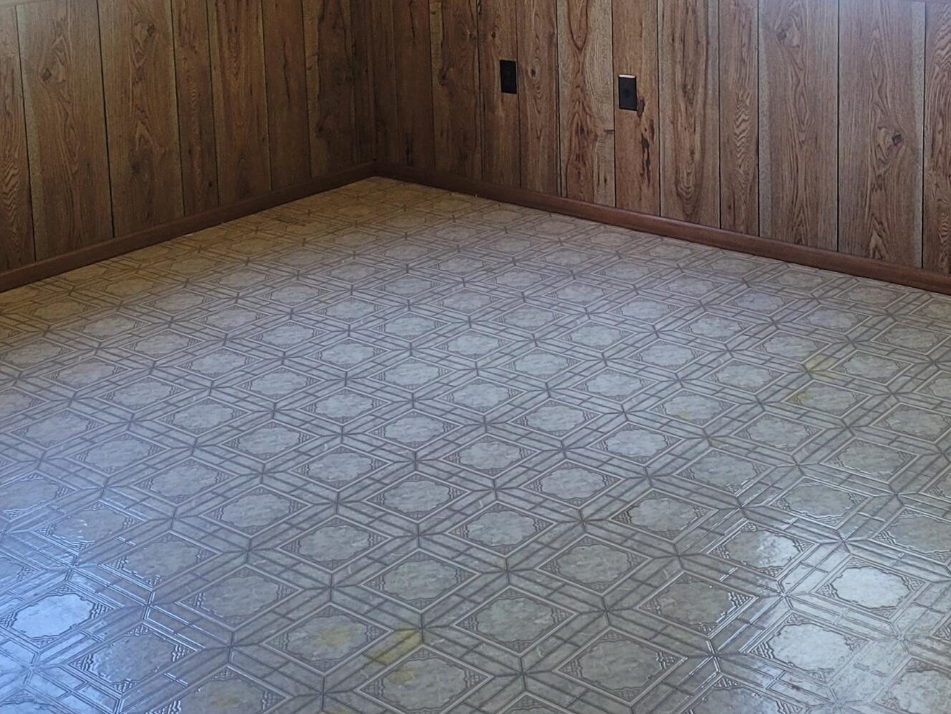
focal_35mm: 59
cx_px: 583
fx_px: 1621
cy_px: 25
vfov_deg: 23.9
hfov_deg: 32.6
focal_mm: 5
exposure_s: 1/120
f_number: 1.8
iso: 125
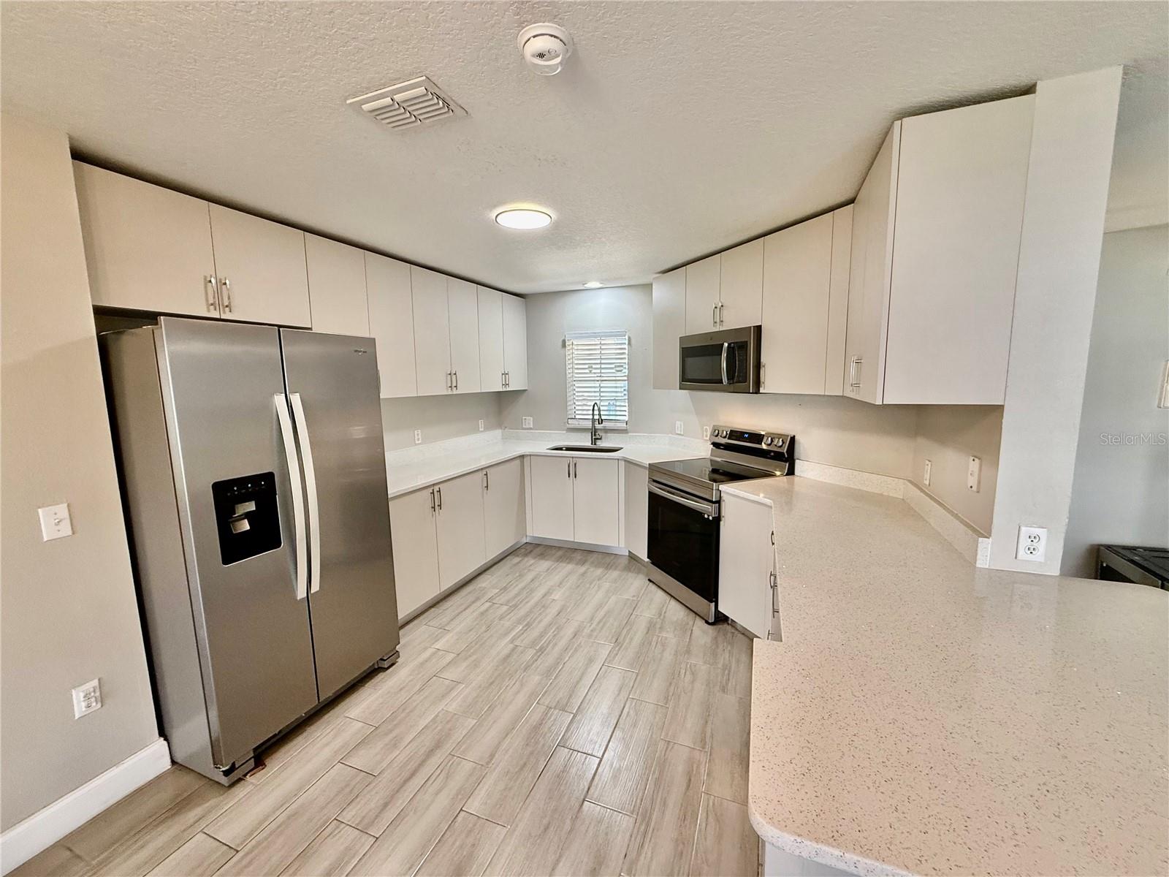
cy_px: 438
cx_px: 584
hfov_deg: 102.1
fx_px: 473
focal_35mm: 14
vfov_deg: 85.7
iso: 200
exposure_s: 1/120
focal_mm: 2.22
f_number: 2.2
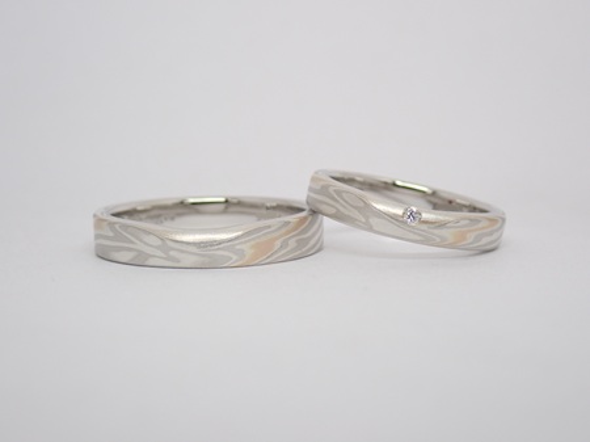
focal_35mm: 82
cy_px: 221
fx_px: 1397
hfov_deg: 23.8
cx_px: 295
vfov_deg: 18.0
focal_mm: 14.62
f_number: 4.3
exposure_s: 1/125
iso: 200
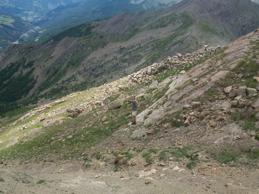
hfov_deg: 54.0
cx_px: 130
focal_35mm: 34
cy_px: 97
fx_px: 254
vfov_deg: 41.8
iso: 80
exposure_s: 1/400
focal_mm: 5.7
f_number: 5.5
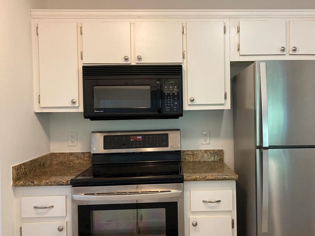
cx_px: 188
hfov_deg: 53.6
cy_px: 120
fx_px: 309
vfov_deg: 41.8
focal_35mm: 34
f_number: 1.8
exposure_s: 1/60
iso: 160
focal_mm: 3.99
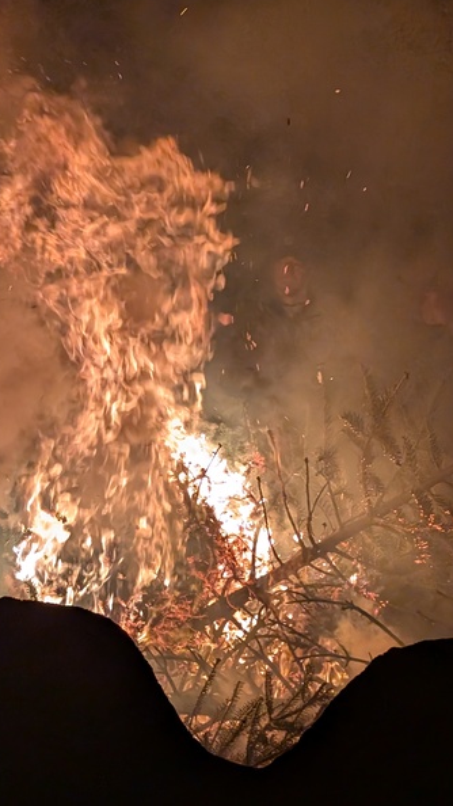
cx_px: 23
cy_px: 402
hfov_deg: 16.5
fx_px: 1538
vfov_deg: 29.4
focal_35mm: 72
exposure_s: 1/230
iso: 114
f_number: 1.68
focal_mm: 6.9
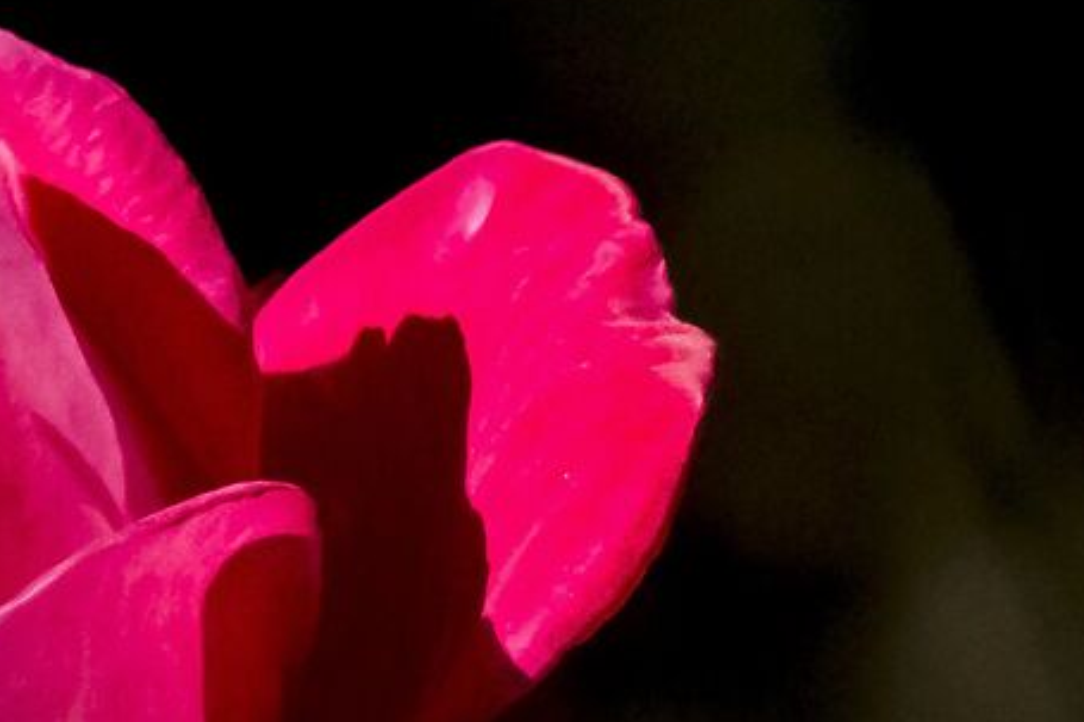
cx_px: -405
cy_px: 460
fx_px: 32134
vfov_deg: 1.3
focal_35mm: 1068
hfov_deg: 1.9
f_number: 8
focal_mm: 135
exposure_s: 1/5000
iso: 2000
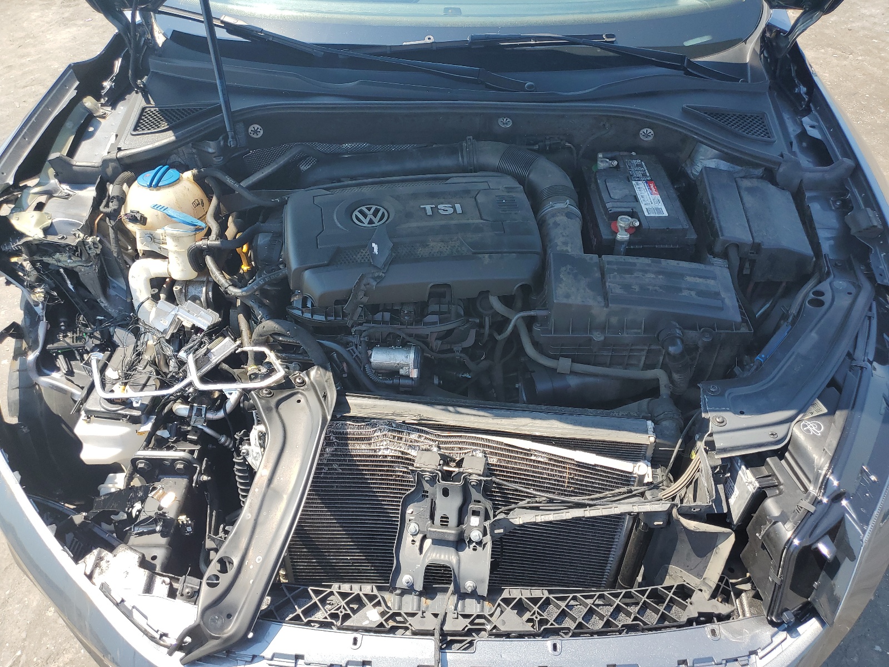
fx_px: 668
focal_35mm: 26
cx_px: 444
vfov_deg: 53.1
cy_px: 334
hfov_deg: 67.3
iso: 50
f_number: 1.5
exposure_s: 1/1000
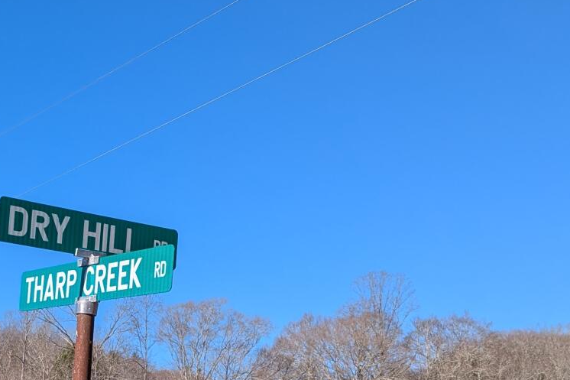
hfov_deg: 28.9
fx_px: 1061
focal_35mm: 67
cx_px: 62
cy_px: 327
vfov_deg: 20.0
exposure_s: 1/1742
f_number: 1.85
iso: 43
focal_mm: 6.81
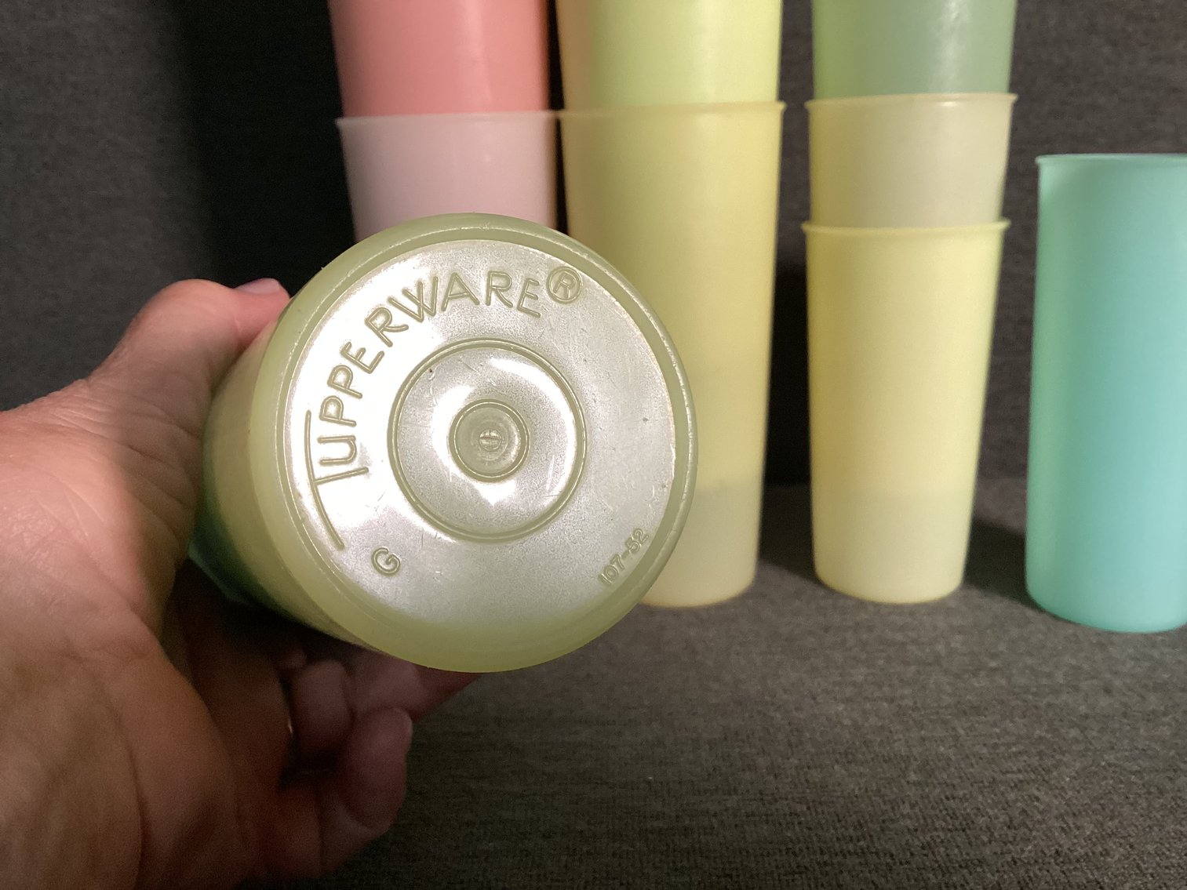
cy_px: 445
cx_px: 594
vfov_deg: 45.4
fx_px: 1063
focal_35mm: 31
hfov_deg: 58.3
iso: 160
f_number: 2.4
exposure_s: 1/60
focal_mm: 3.3
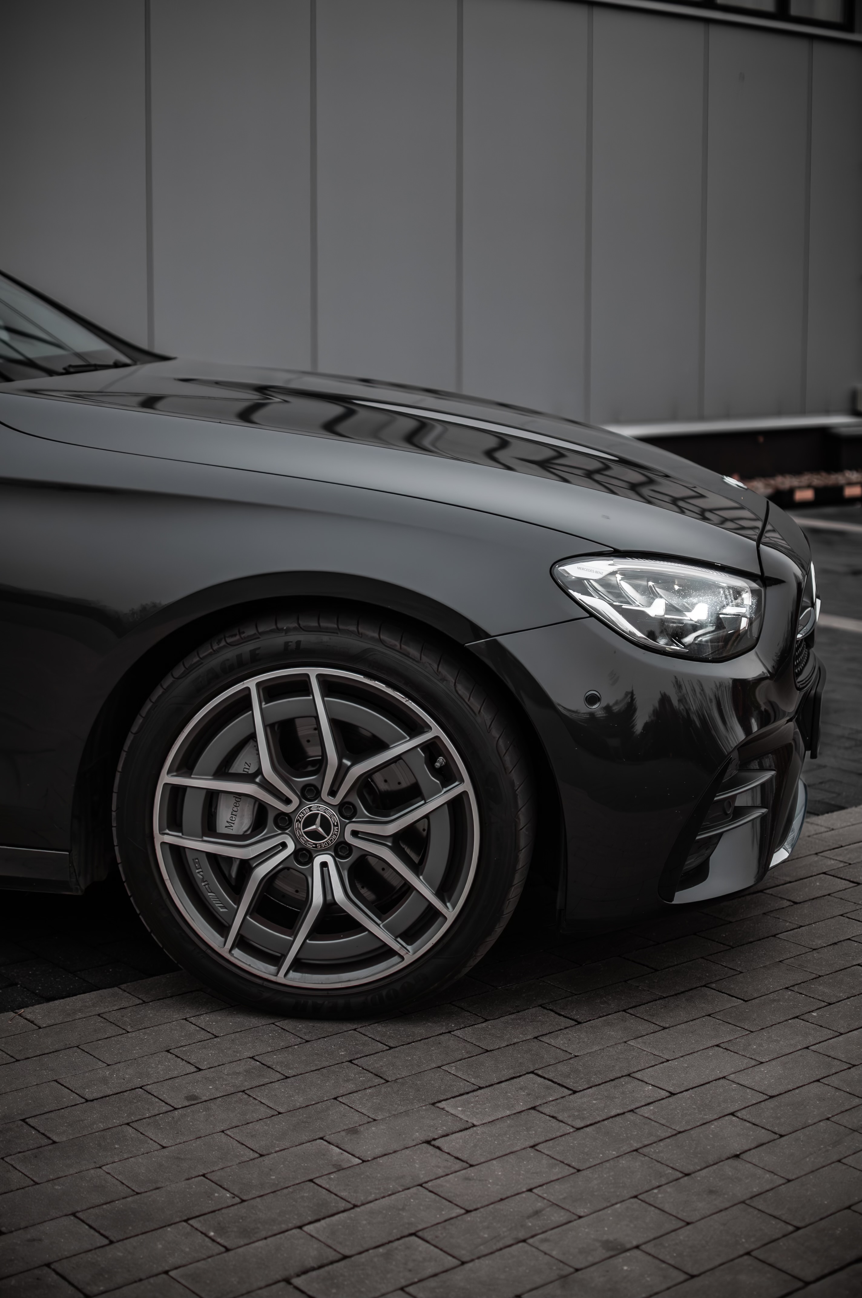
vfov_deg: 37.9
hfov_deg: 25.7
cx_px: 431
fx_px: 1890
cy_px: 649
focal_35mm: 52
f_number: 1.8
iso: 500
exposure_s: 1/800
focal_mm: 35
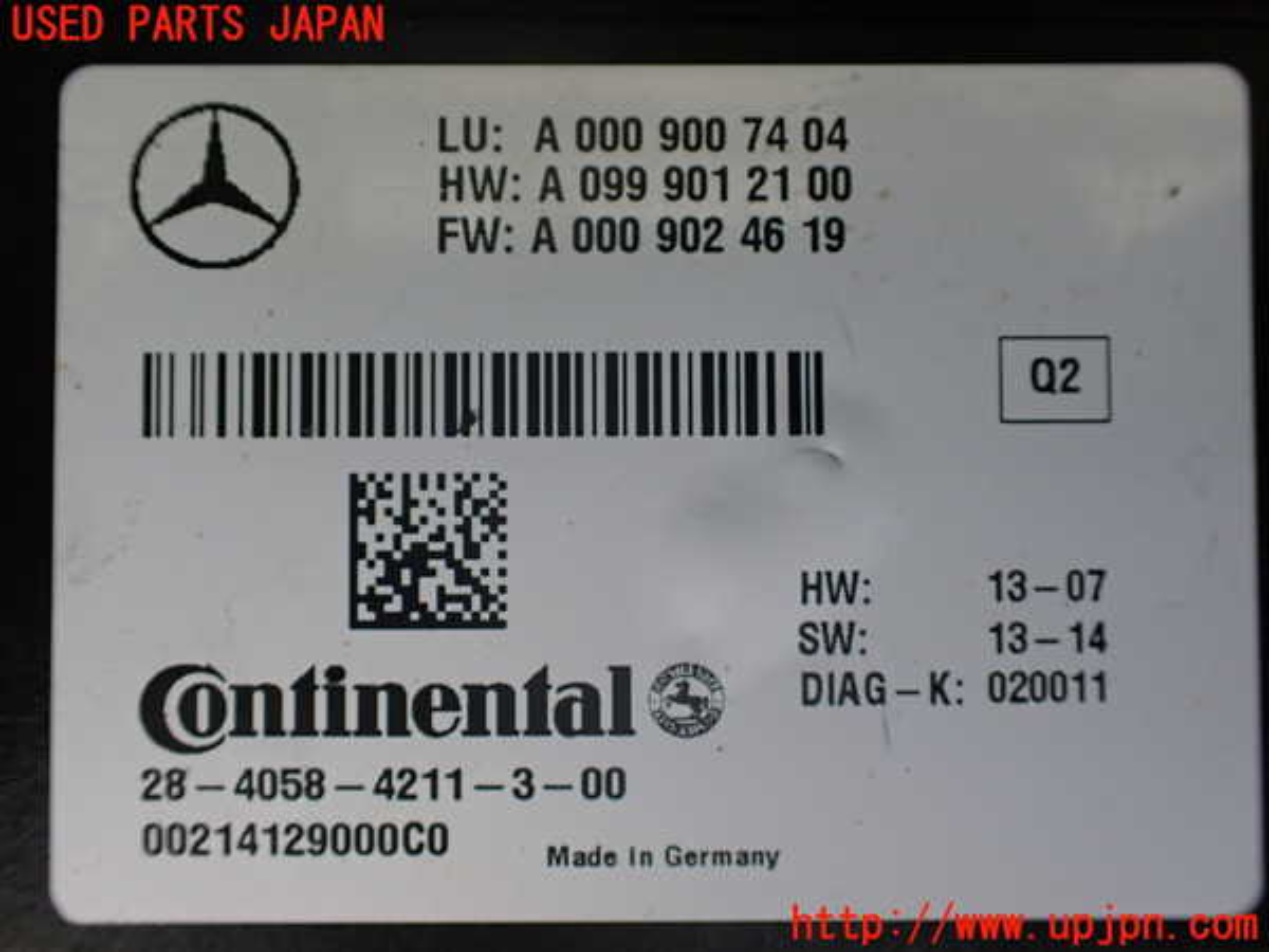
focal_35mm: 30
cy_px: 476
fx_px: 1100
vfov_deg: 46.8
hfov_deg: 60.0
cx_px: 634
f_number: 2.3
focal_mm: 5.4
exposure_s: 1/125
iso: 250
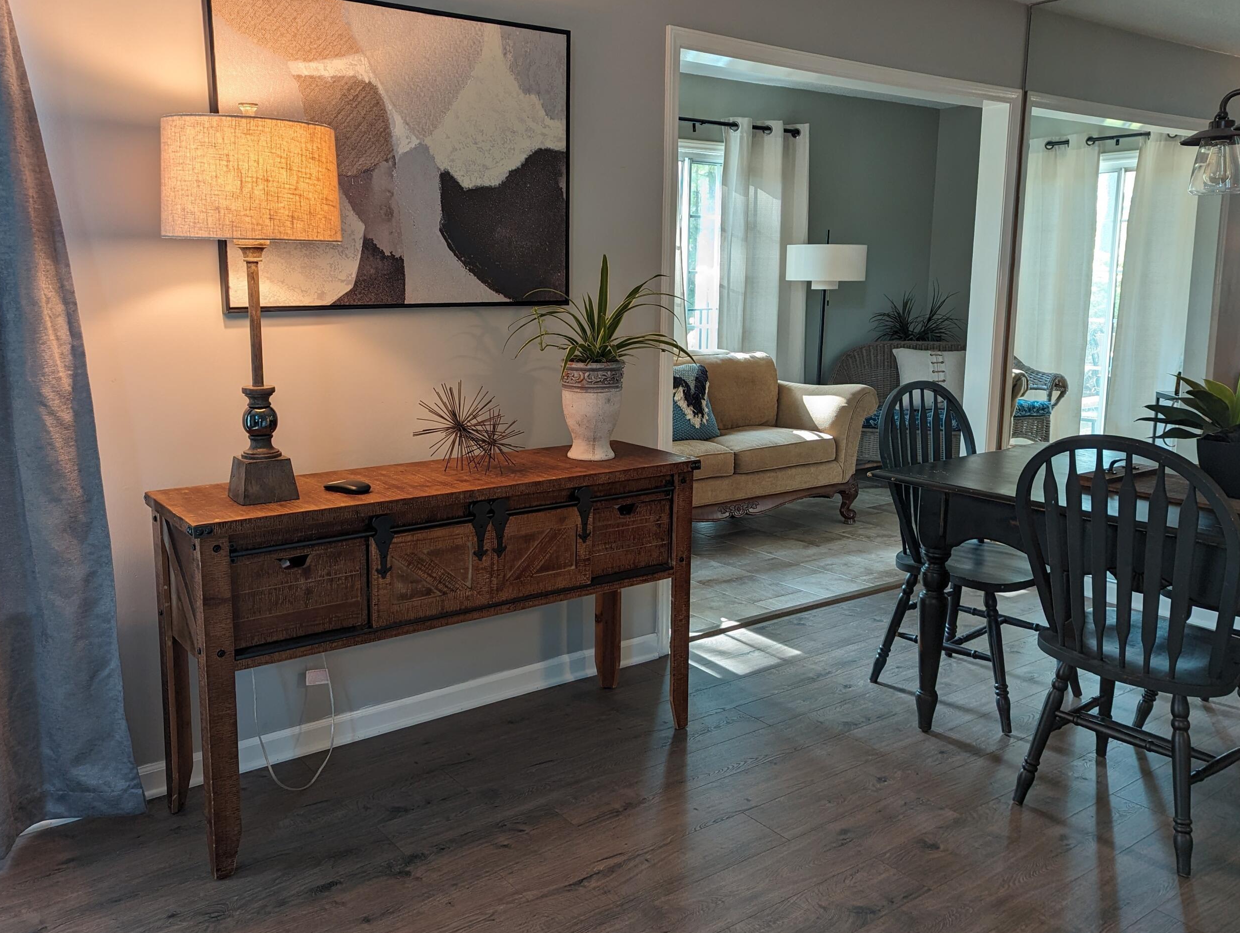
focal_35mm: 29
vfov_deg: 48.3
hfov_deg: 61.5
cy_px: 457
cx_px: 570
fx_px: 1040
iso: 84
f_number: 1.85
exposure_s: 1/30
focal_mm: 6.81
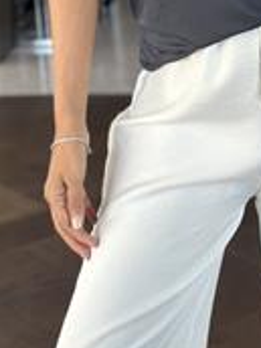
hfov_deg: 10.5
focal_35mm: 141
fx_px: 1417
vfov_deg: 13.4
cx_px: 221
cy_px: -121
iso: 100
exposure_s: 1/86
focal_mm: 6.86
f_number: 1.78
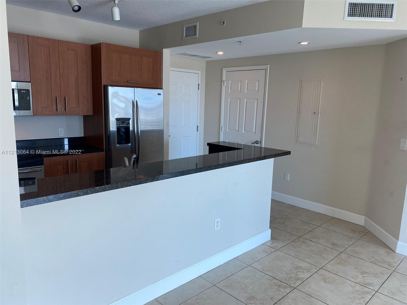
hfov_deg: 67.3
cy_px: 152
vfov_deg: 53.1
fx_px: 306
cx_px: 204
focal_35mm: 26
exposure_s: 1/120
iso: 80
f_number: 1.8
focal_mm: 4.25
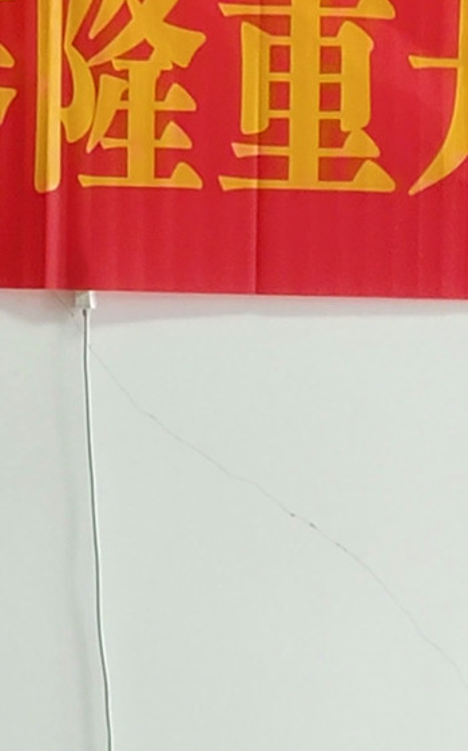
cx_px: -1040
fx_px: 3964
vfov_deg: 10.8
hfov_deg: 6.1
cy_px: 106
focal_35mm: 194
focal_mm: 4.35
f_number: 1.8
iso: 208
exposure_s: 1/50
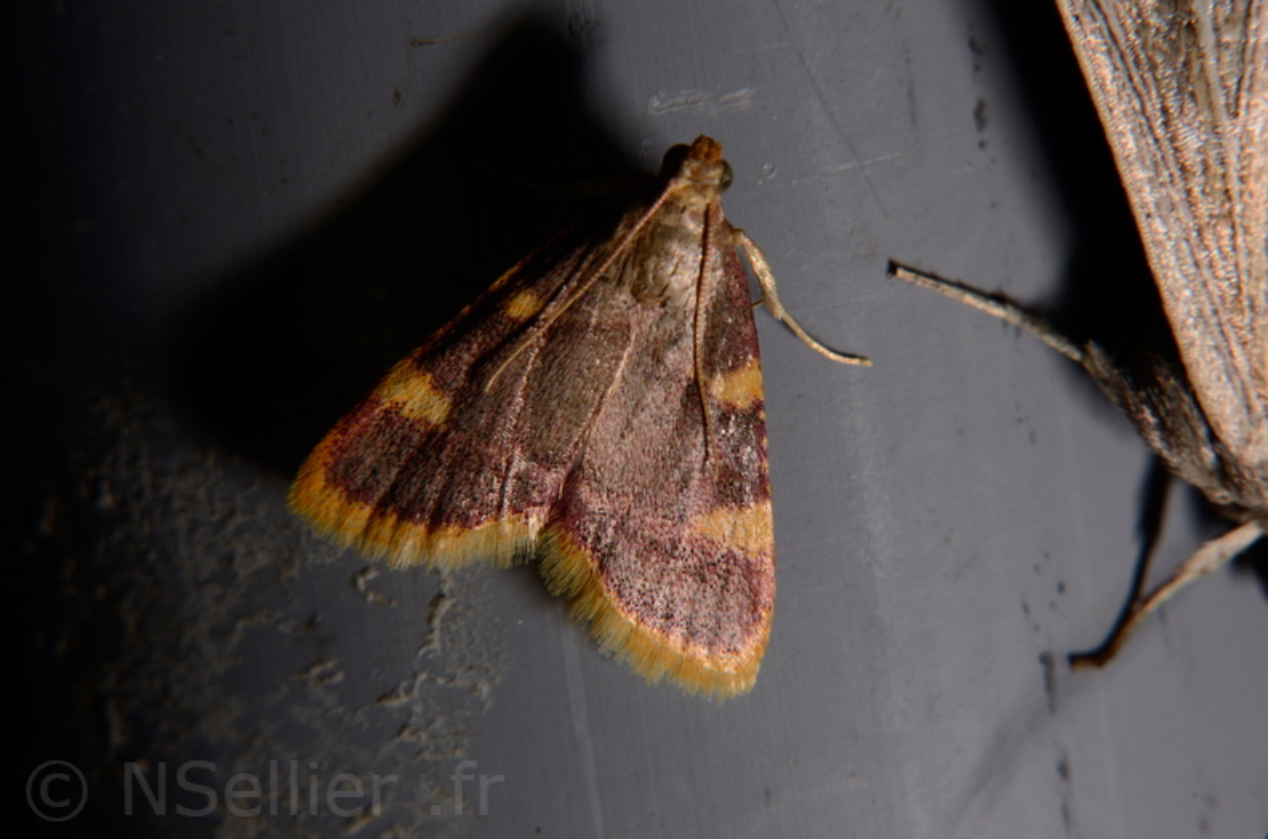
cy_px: 420
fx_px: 4480
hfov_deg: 16.1
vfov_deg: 10.7
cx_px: 634
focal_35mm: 128
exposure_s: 1/60
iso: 100
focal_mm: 85
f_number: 25
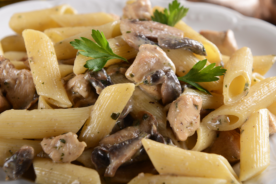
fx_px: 575
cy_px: 73
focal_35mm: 75
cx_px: 158
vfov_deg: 18.2
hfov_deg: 27.0
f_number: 8
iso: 100
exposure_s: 1/160
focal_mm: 62
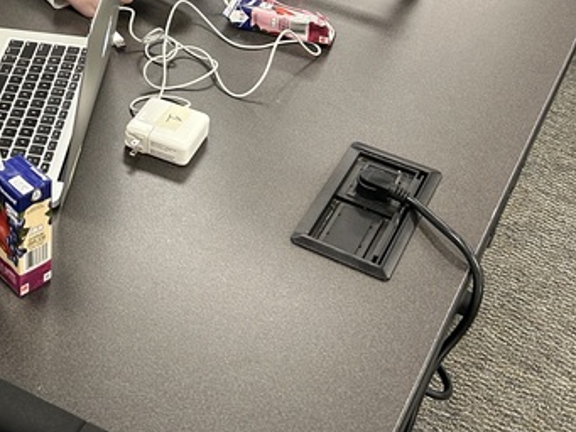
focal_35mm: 61
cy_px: -22
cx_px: -27
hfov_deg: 29.2
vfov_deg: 22.9
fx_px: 1015
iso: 125
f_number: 1.5
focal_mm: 5.7
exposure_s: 1/60
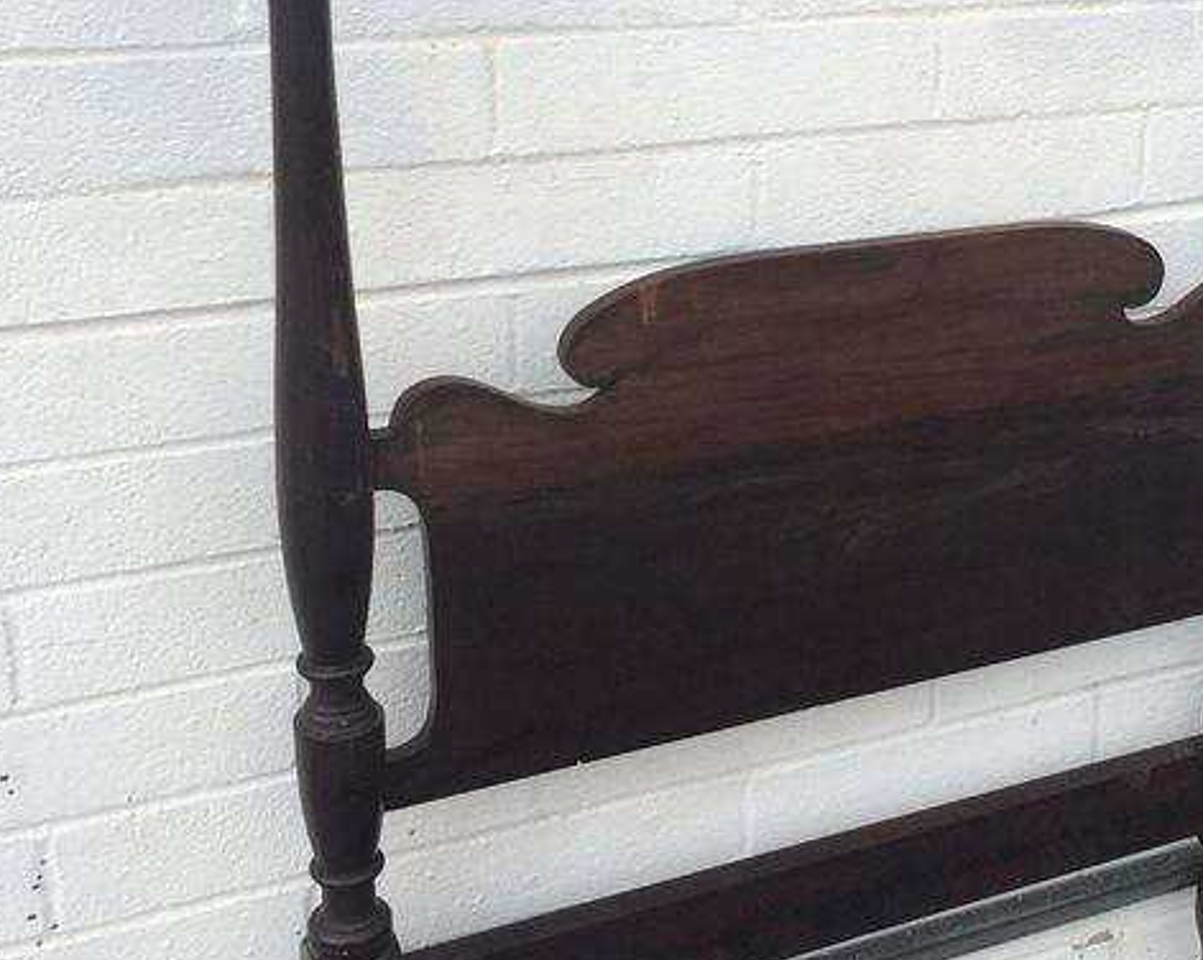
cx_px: 866
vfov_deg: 27.0
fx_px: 1992
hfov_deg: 33.1
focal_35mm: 56
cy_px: 366
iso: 32
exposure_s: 1/820
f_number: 2.2
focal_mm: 4.12
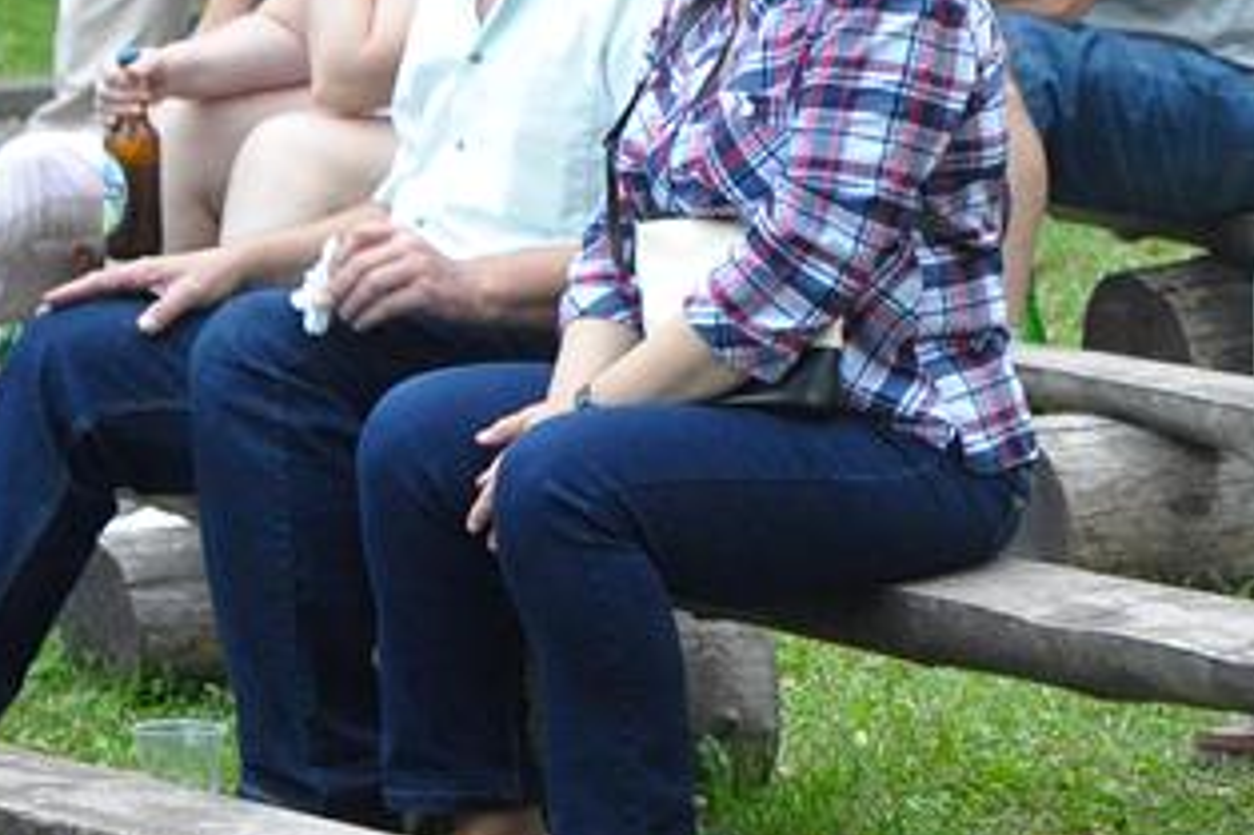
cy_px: 42
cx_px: 1002
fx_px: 9887
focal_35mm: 284
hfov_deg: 7.2
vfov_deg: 4.8
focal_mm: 70
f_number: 4.5
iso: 2500
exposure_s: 1/100
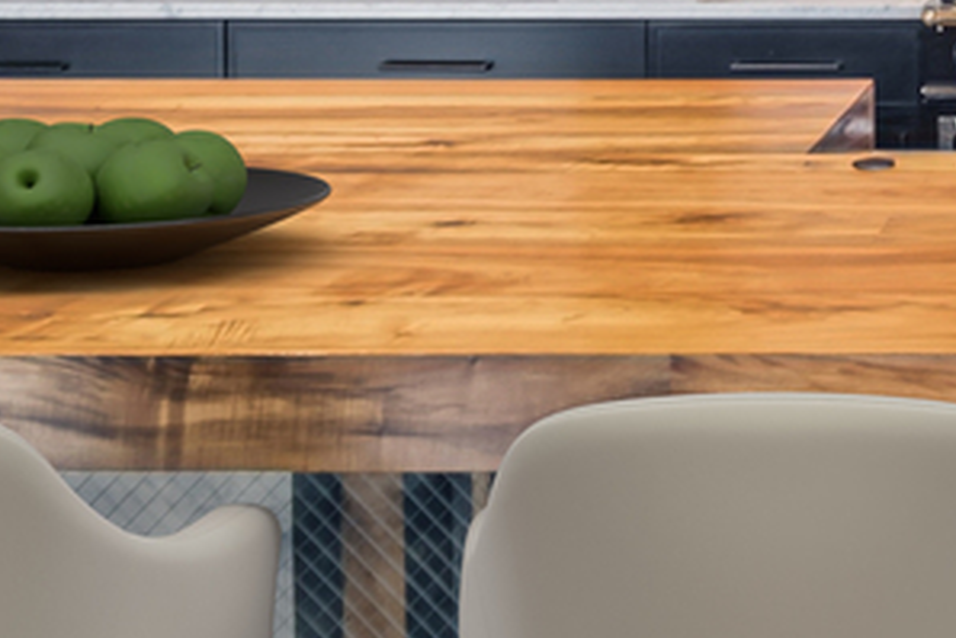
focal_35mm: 87
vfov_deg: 14.6
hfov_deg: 21.4
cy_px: -317
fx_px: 2311
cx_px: 1197
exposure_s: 1/20
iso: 250
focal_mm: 16
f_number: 8
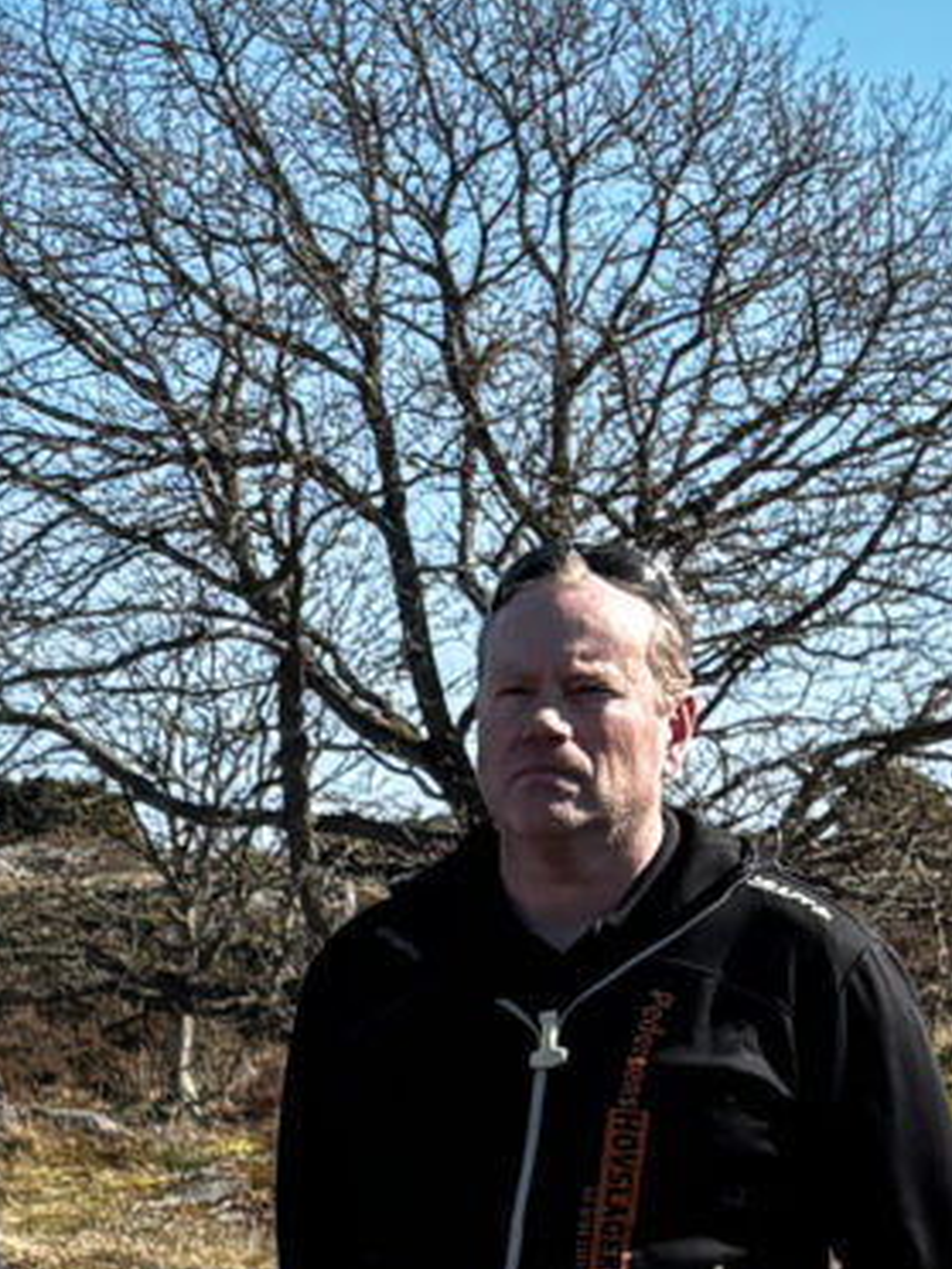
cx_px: -1170
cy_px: 1975
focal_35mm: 179
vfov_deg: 10.6
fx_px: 6564
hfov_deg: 7.8
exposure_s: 1/2342
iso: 50
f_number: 1.6
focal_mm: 5.96
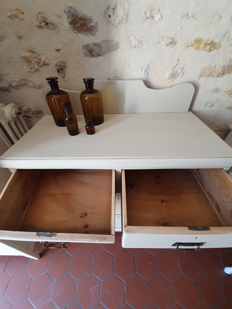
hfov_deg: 89.9
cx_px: 116
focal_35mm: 13
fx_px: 116
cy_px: 154
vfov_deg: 106.2
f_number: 2.2
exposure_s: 1/50
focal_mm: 1.8
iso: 320
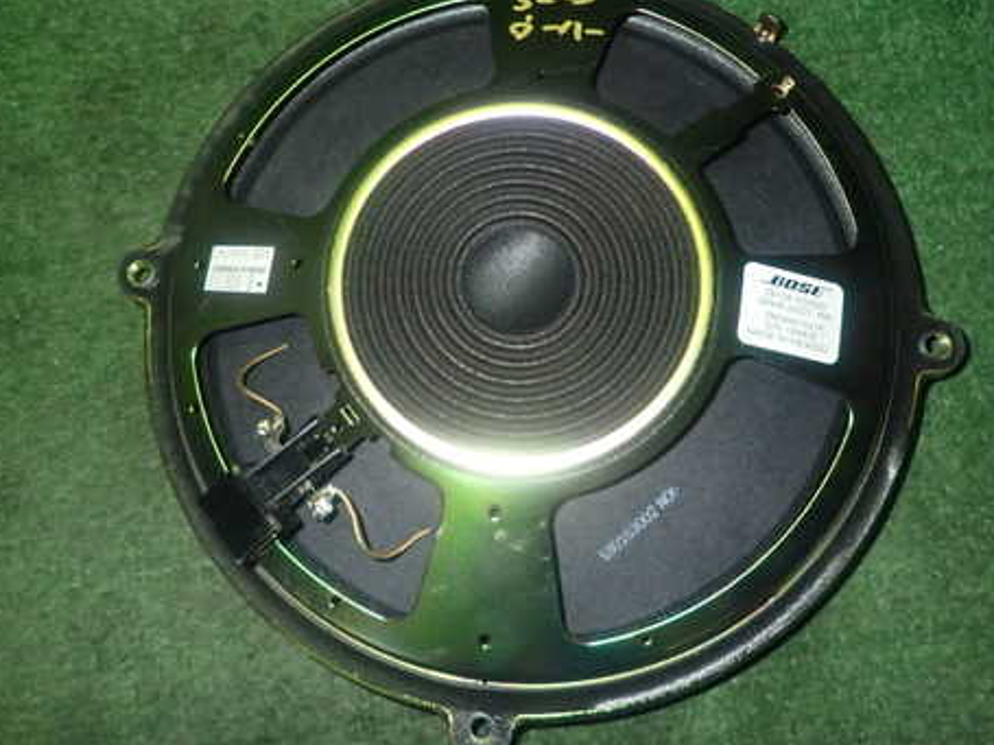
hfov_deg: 55.4
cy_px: 315
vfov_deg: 42.8
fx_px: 947
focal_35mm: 33
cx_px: 483
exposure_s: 1/30
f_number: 5.6
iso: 640
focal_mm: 4.5
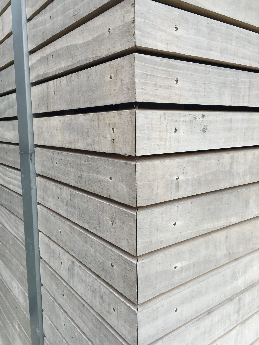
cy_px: 172
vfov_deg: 61.7
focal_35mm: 29
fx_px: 289
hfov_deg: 48.2
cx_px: 130
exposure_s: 1/507
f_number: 2.2
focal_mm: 4.15
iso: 32
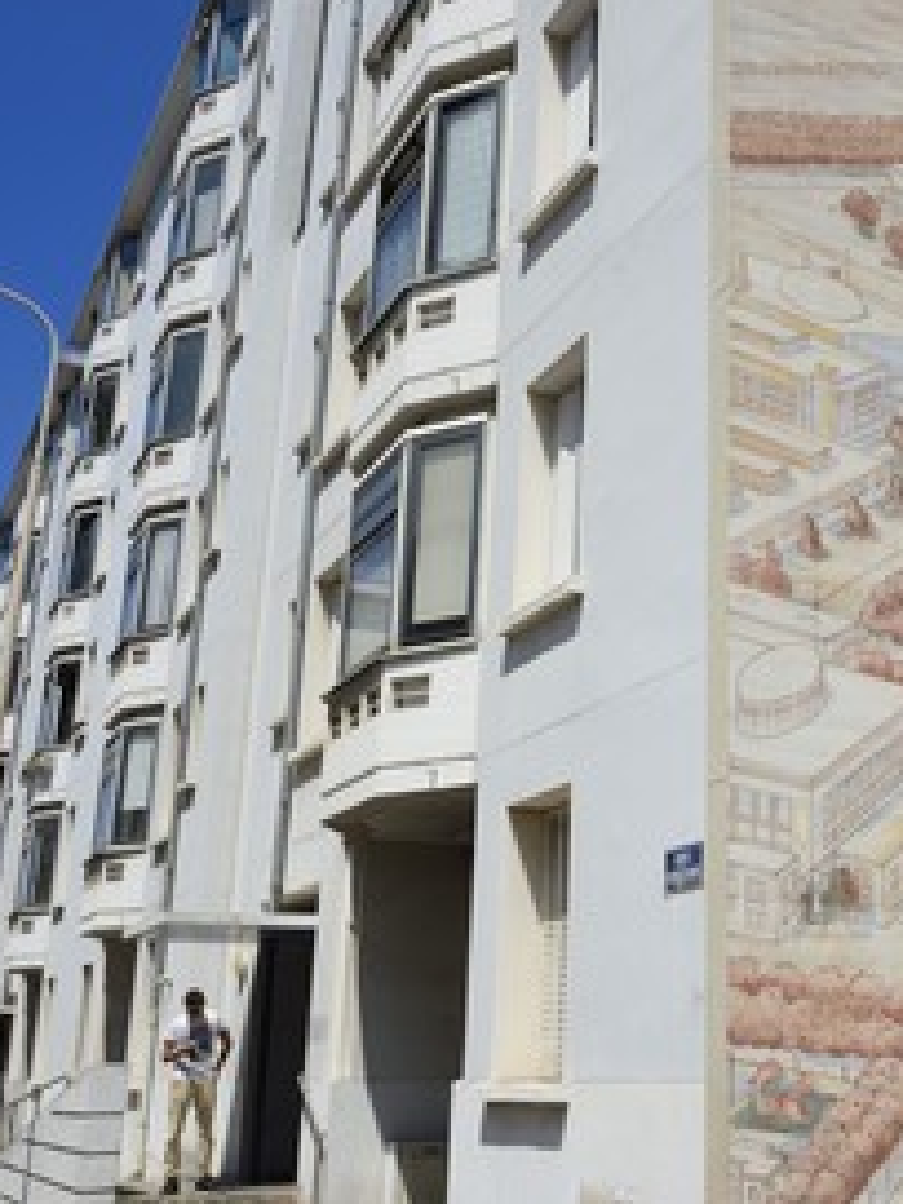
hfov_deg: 31.9
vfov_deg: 43.8
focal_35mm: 43
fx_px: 1496
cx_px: 819
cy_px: 593
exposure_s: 1/250
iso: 200
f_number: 14
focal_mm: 29
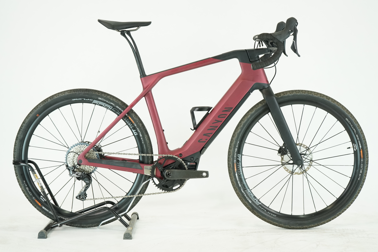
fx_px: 672
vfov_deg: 21.2
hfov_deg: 31.4
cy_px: 126
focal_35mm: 64
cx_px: 189
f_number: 5.6
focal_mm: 64
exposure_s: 1/200
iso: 2000
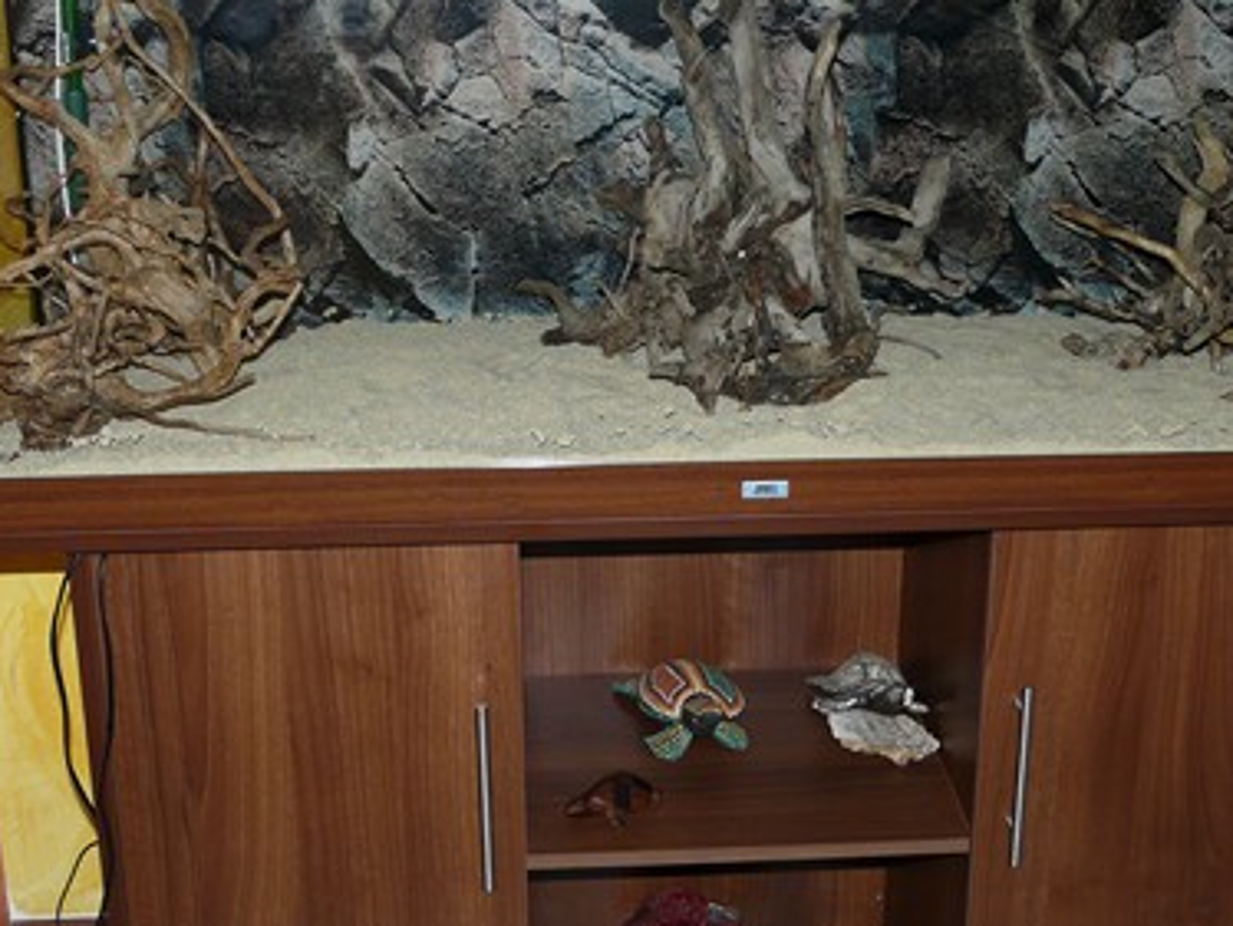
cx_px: 709
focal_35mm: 53
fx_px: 1889
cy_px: 422
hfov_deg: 36.1
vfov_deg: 27.5
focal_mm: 5
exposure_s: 1/30
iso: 100
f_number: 2.8
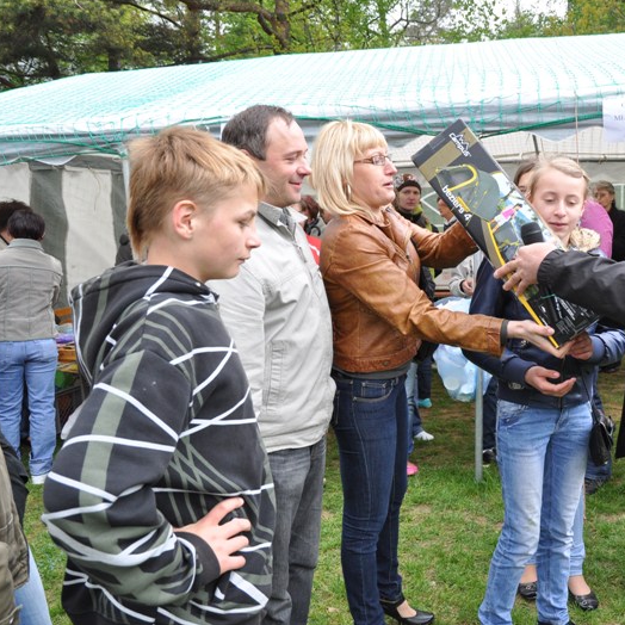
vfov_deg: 47.2
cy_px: 314
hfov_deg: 45.7
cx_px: 464
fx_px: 715
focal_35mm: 35
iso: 500
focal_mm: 18
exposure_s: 1/250
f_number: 5
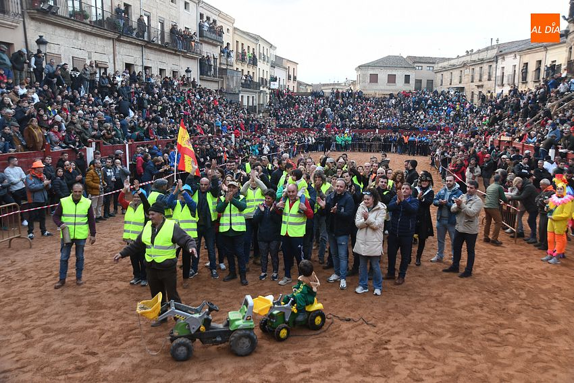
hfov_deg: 61.9
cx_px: 287
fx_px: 478
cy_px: 192
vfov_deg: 43.6
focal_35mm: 30
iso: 1250
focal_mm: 30
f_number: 4.5
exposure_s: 1/125
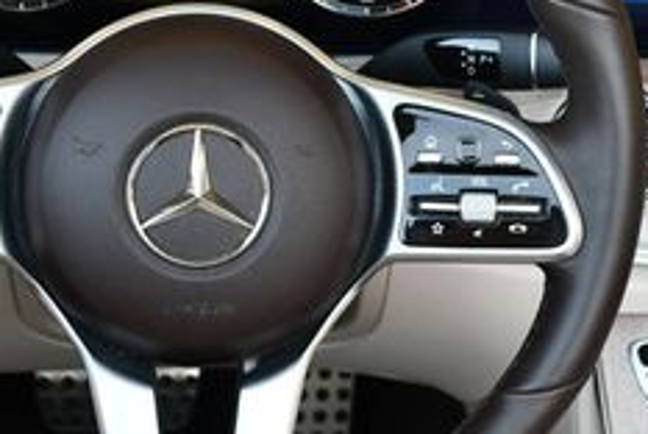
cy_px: 184
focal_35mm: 110
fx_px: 1982
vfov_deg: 12.5
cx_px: 439
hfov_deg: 18.5
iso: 450
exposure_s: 1/250
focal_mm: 20
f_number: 3.8
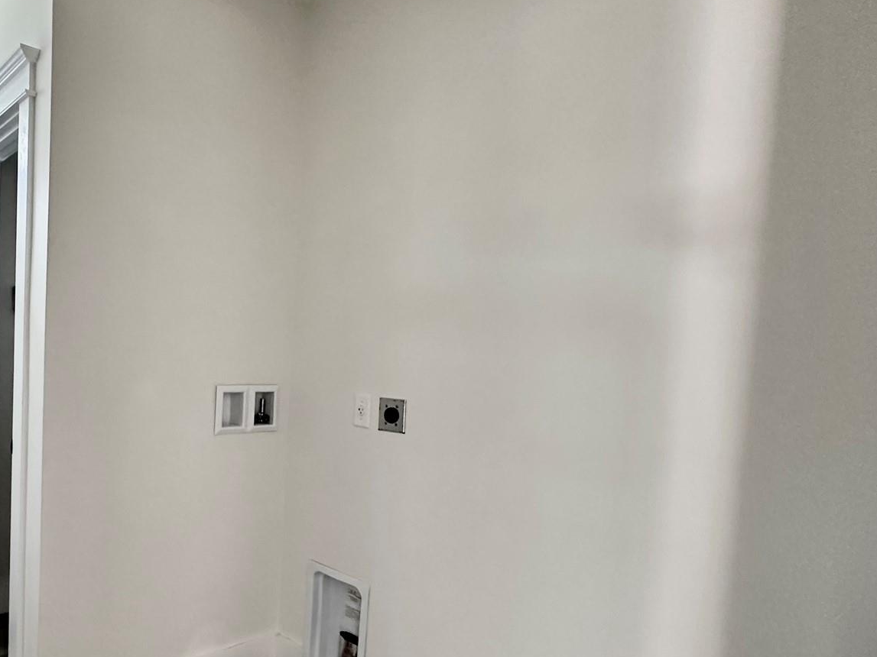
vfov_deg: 54.5
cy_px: 392
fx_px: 633
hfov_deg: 67.4
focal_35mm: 25
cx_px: 289
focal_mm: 2.22
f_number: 2.2
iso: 320
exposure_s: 1/77
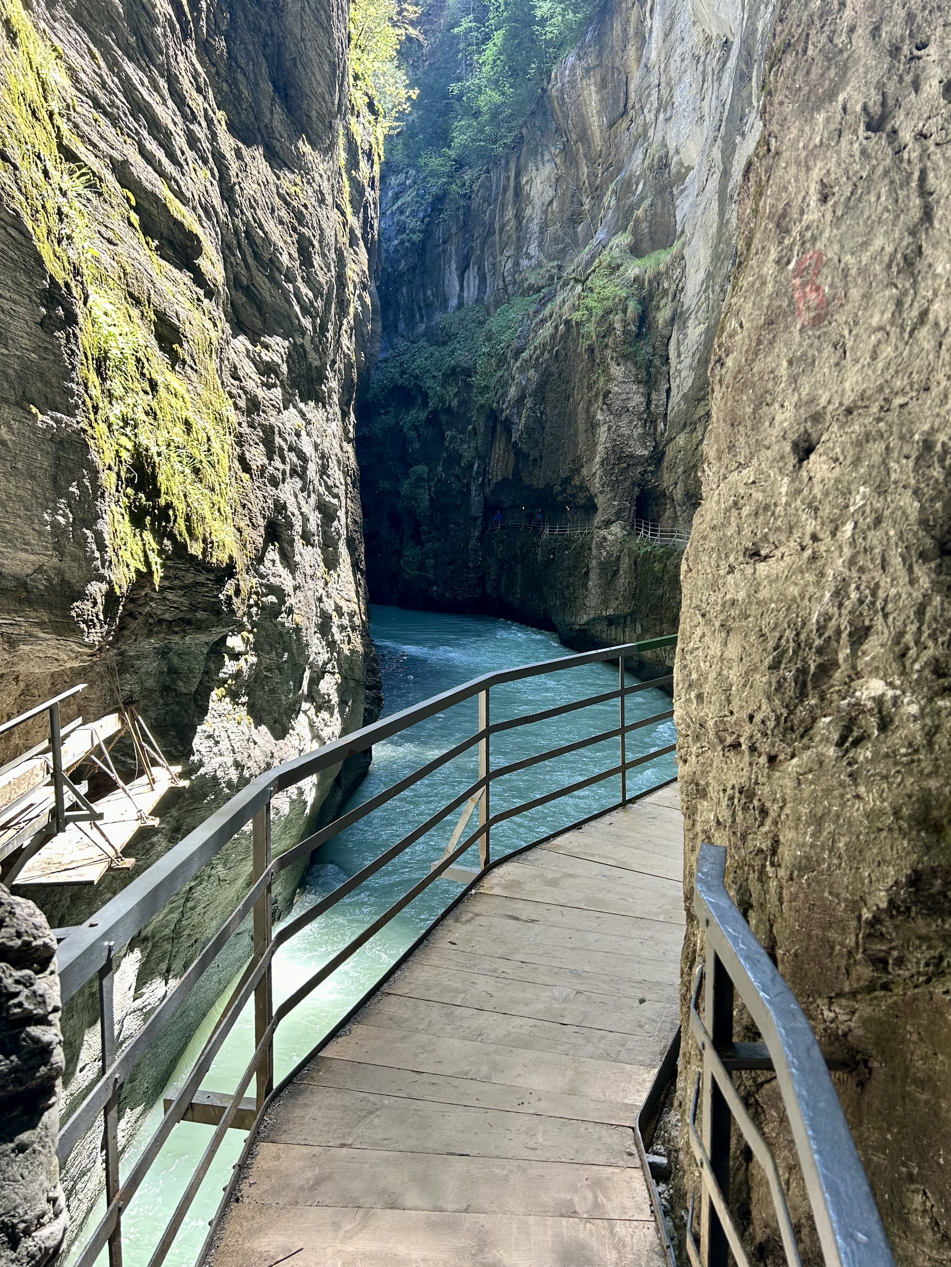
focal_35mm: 26
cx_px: 476
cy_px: 634
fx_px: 952
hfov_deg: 53.1
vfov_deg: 67.3
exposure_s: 1/129
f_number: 1.5
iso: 64
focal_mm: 5.7
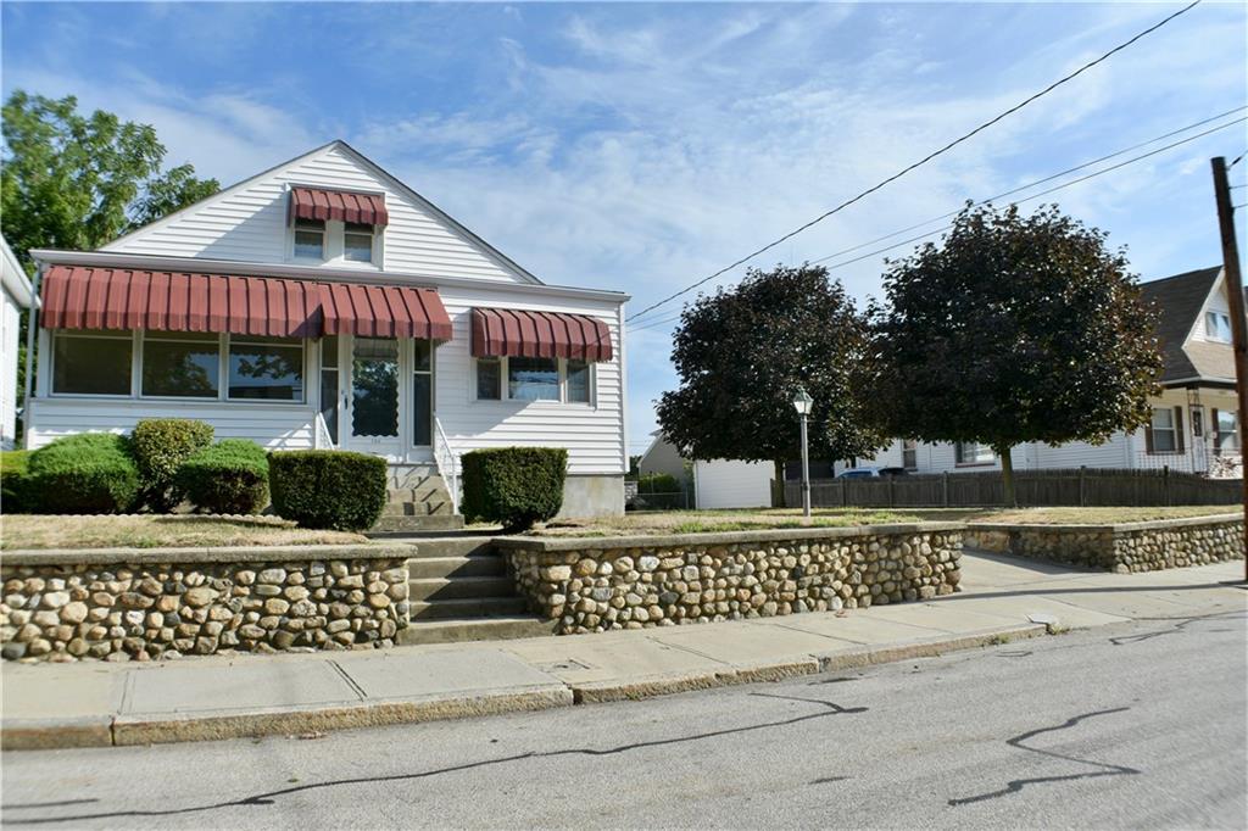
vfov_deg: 39.9
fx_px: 1144
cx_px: 624
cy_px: 416
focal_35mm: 33
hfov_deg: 57.2
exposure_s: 1/250
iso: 100
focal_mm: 22
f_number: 8
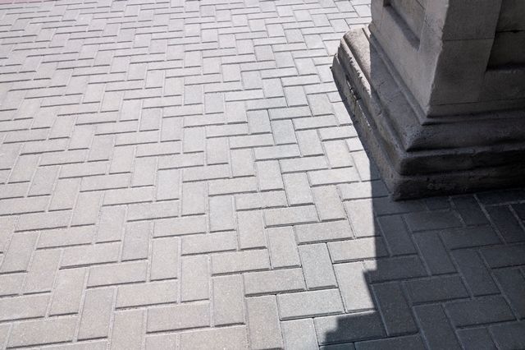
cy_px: 175
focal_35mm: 36
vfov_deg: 36.8
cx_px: 262
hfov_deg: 53.2
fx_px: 525
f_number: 11
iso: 500
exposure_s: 1/640
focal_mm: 36
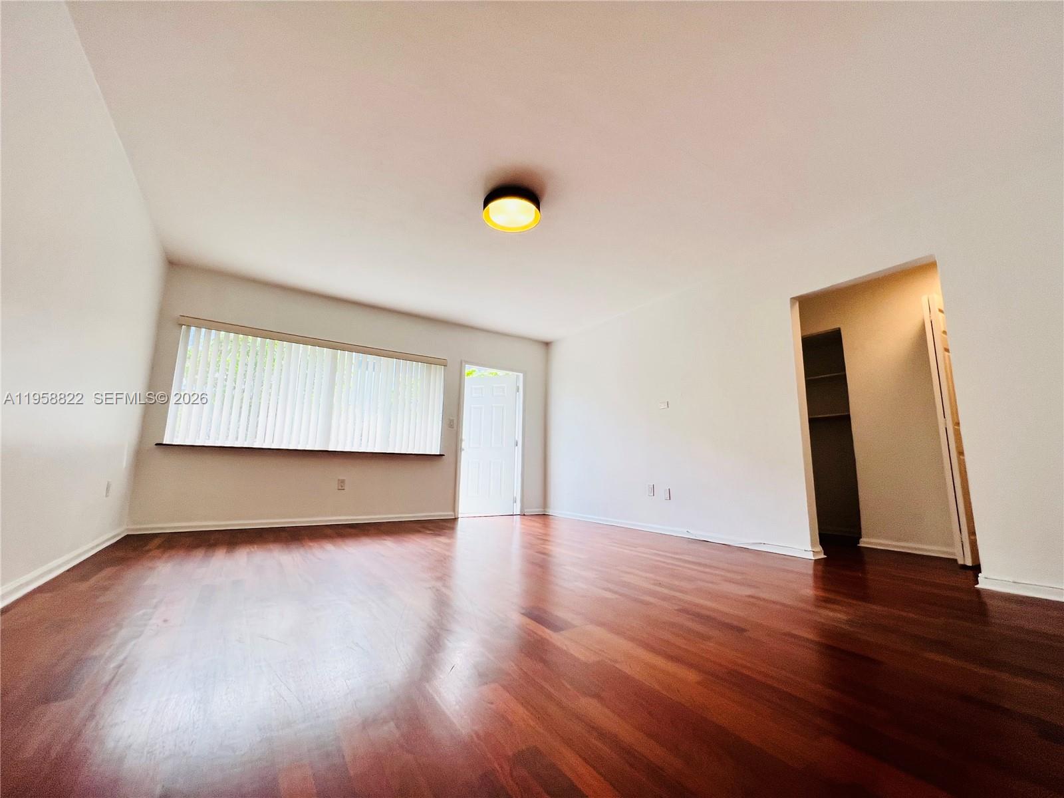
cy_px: 399
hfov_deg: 106.2
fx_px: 400
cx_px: 532
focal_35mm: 13
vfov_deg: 89.9
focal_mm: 1.57
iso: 50
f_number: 1.8
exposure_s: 1/120
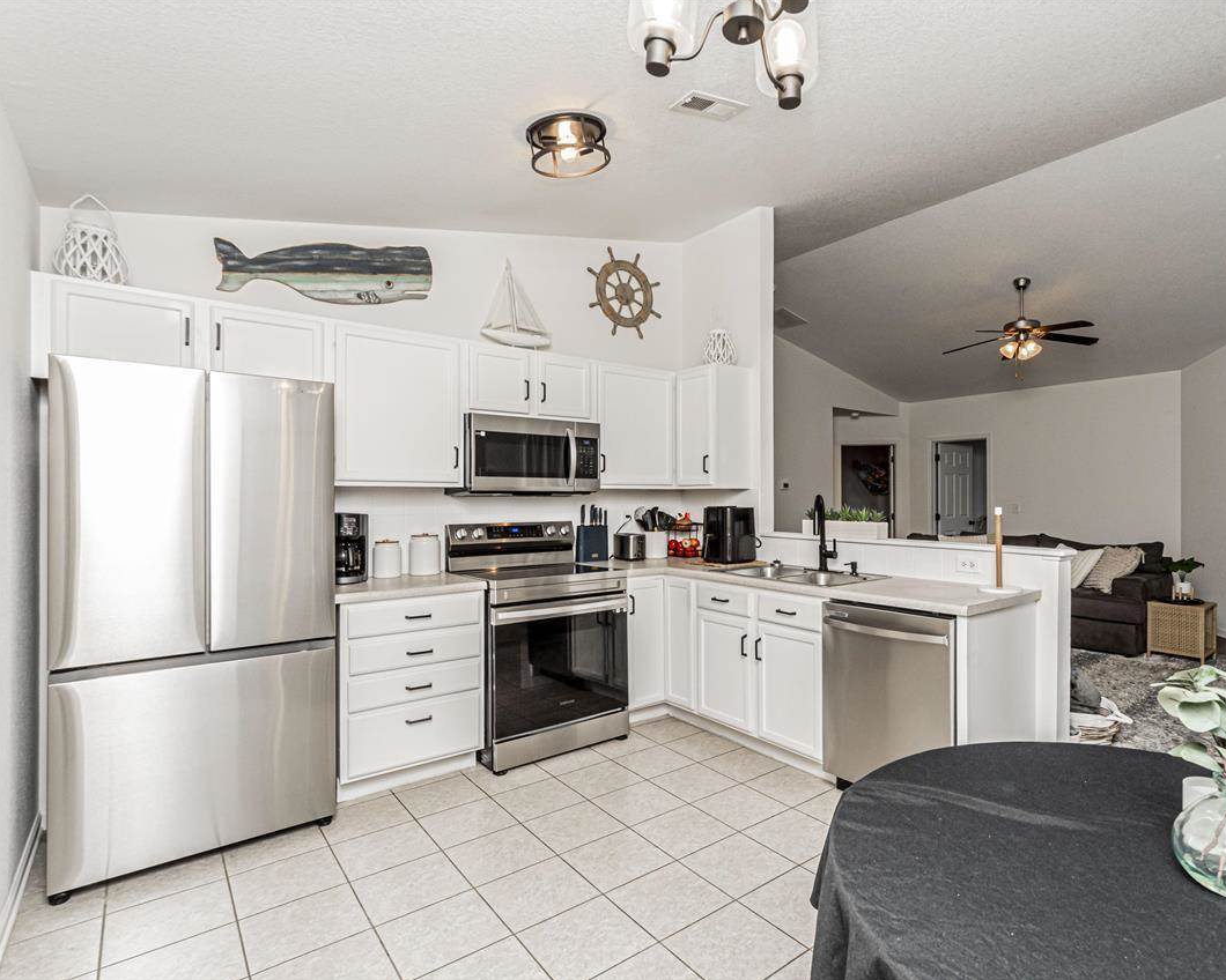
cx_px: 701
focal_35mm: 17
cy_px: 489
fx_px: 617
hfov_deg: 89.1
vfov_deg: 77.0
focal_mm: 10
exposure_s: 1/60
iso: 800
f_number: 10
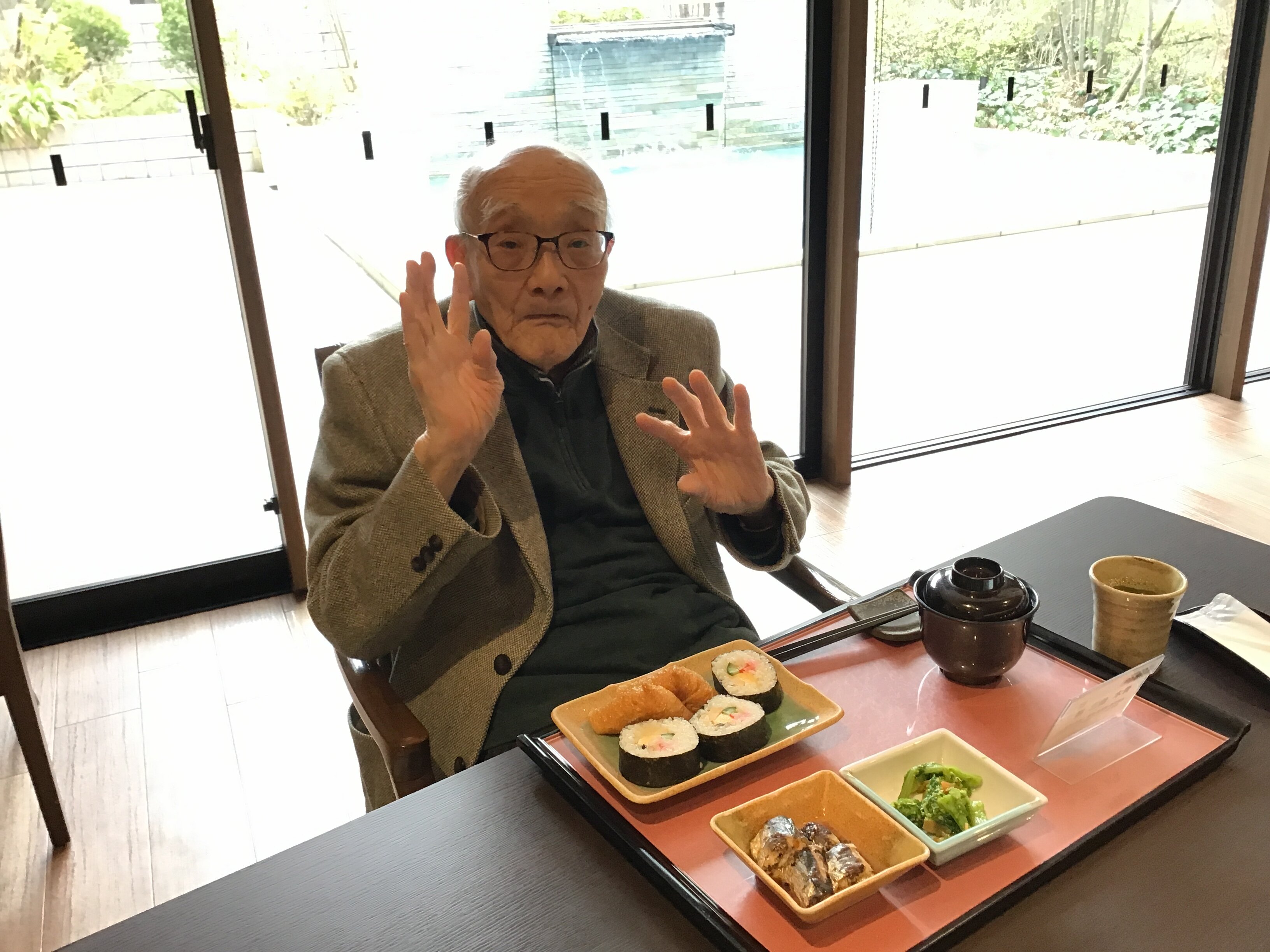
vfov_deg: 45.4
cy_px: 476
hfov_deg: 58.4
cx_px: 635
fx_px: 1137
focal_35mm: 31
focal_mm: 3.3
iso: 40
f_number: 2.4
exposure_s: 1/30
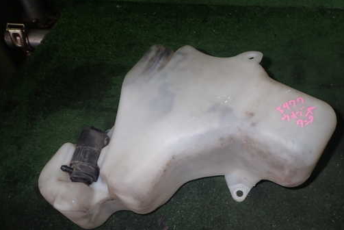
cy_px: 123
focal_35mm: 31
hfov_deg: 59.9
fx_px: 296
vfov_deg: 42.4
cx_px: 201
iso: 200
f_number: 5.6
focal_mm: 4.5
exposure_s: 1/30
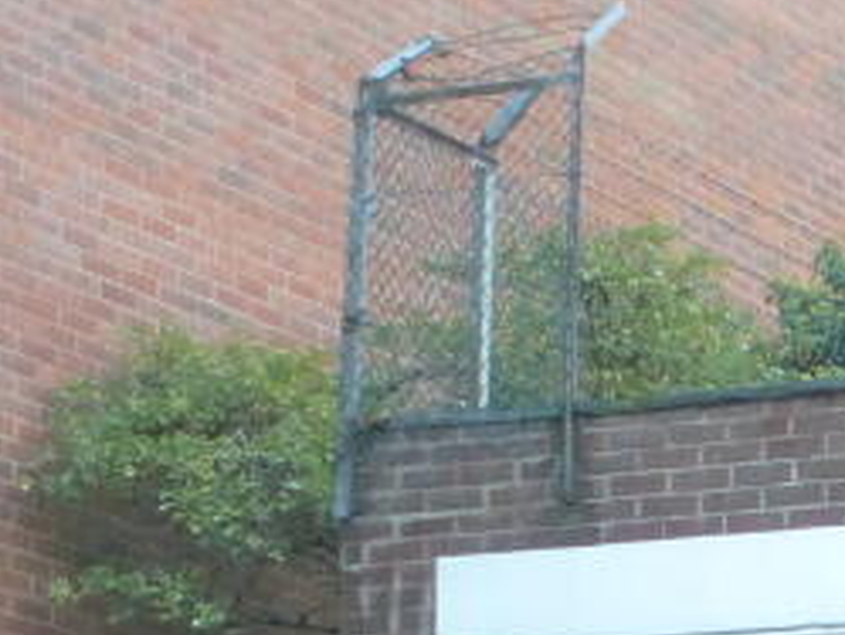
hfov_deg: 8.8
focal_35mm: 214
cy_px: 1250
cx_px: 1626
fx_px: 5226
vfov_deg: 6.7
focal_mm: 9.4
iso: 500
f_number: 4.3
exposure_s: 1/60
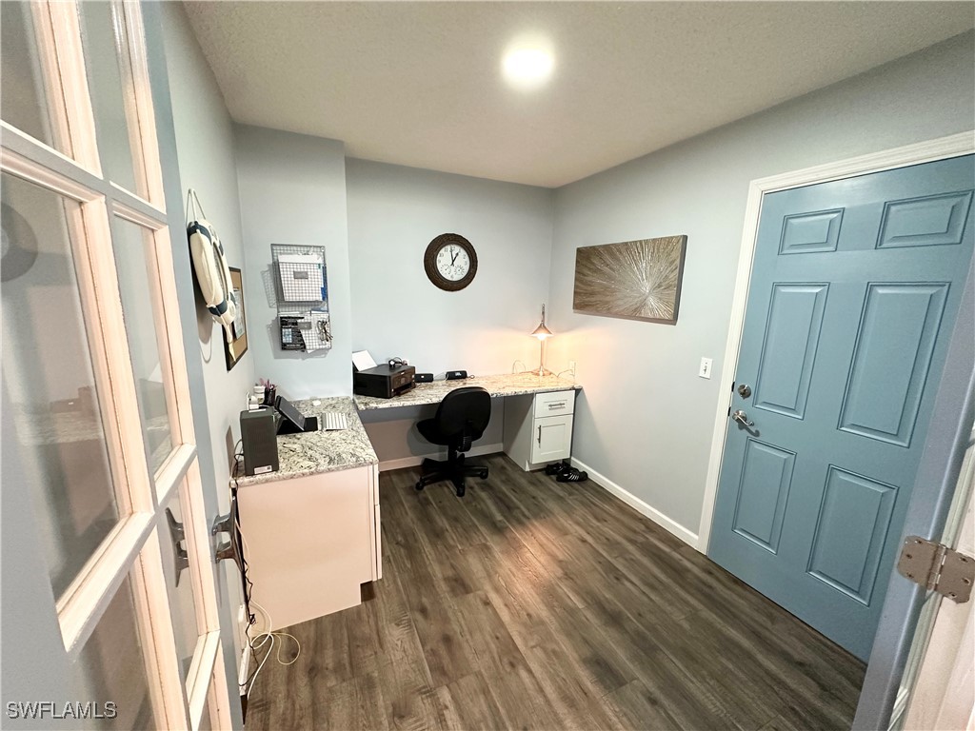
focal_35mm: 14
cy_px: 366
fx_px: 394
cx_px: 488
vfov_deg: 85.7
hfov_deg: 102.1
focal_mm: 2.22
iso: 500
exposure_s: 1/60
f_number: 2.2
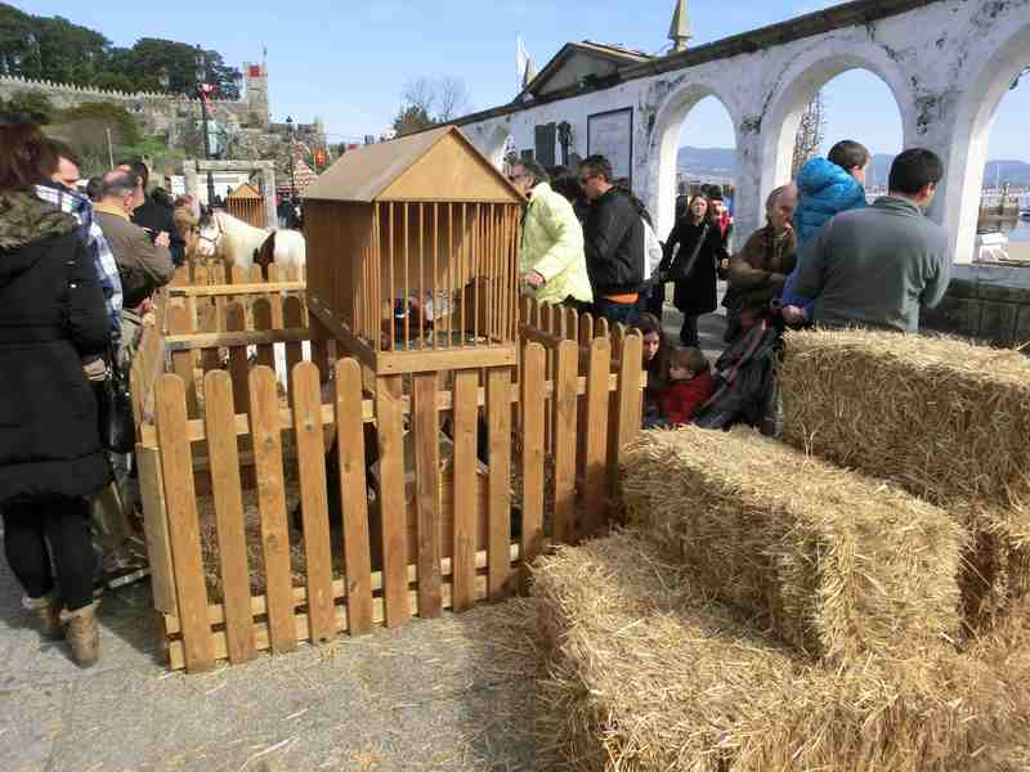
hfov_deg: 71.6
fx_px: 714
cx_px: 515
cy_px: 386
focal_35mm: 24
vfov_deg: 56.8
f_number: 7.9
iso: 80
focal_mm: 4.24
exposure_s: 1/125
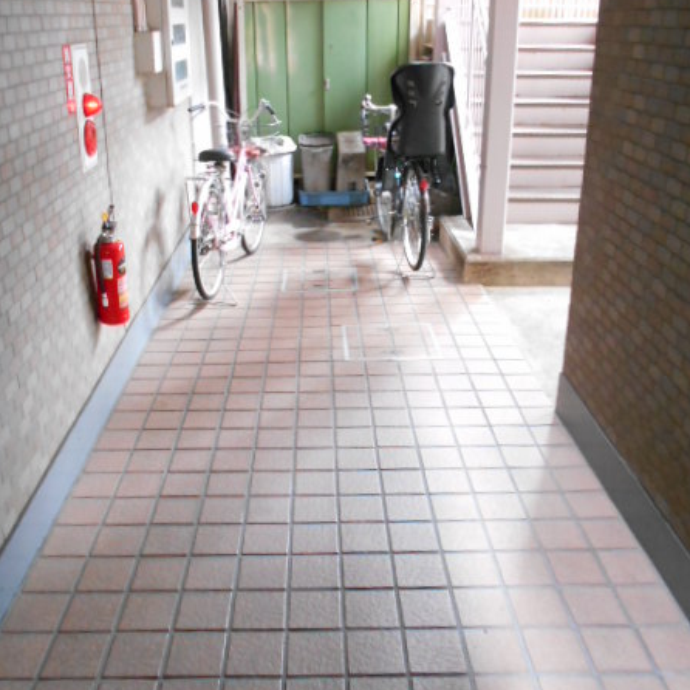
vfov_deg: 49.4
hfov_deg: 49.7
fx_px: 744
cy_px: 277
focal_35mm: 33
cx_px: 320
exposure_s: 1/8
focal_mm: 4.6
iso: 640
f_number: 3.2
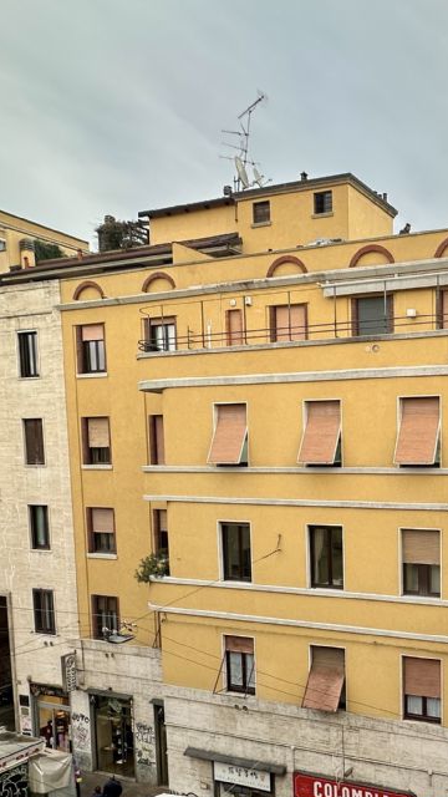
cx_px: 468
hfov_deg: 33.8
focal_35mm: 31
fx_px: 655
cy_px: 517
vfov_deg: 61.4
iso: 40
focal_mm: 2.22
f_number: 2.2
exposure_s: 1/140
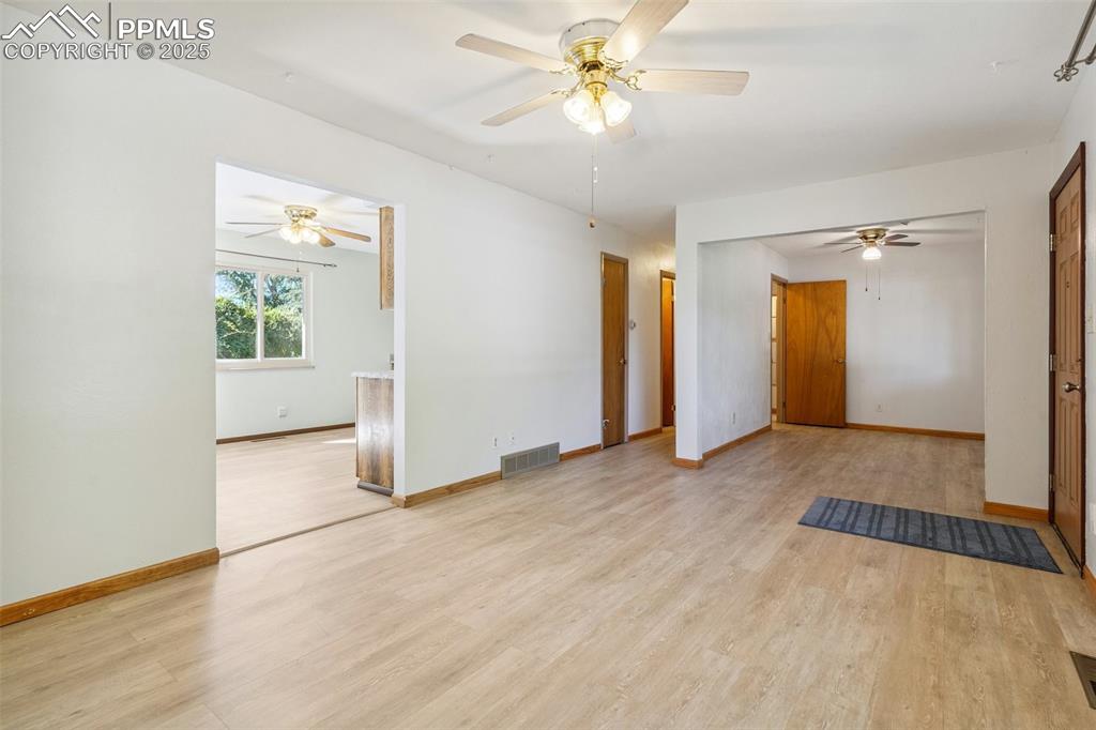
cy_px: 365
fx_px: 517
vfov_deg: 70.4
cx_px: 548
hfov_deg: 93.3
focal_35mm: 17
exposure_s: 1/20
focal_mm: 17
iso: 160
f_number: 9
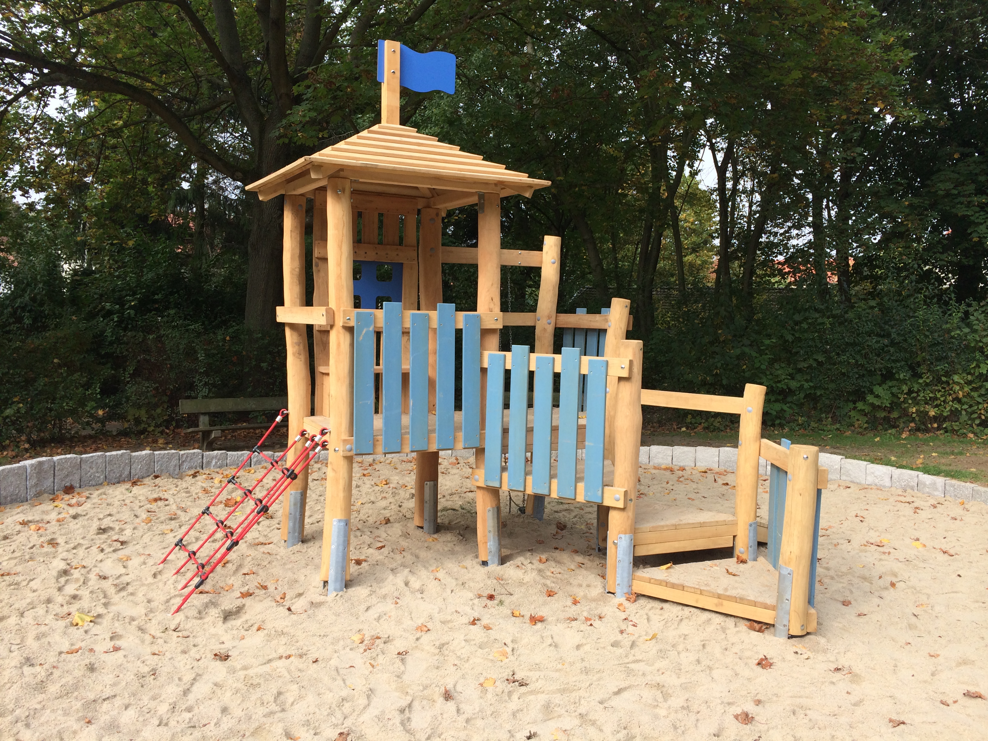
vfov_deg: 46.8
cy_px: 370
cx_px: 494
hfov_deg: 60.0
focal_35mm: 30
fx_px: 856
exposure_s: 1/774
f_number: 2.2
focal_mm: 4.12
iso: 32
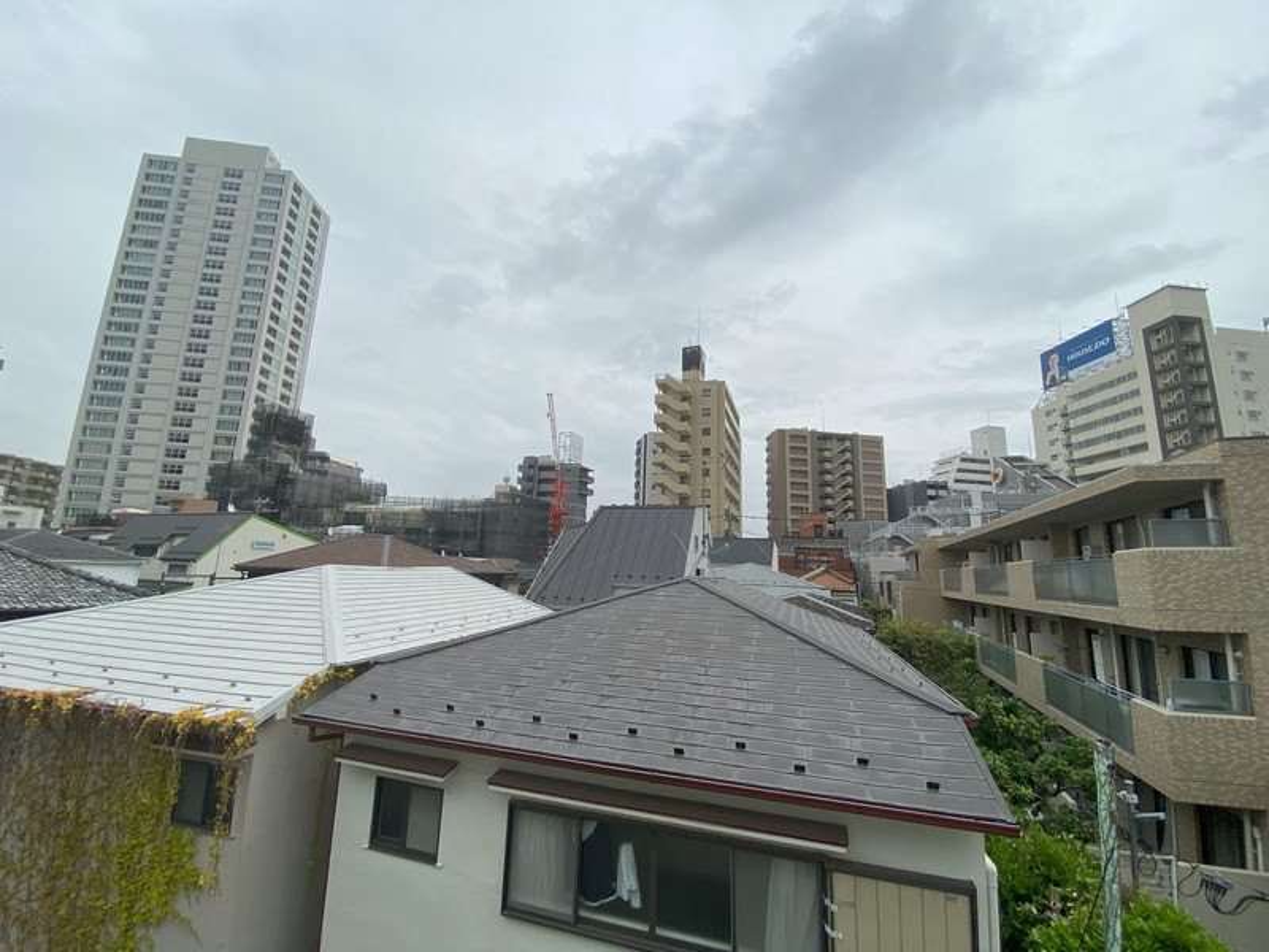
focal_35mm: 13
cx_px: 634
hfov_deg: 106.2
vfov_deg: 89.9
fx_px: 477
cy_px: 476
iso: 20
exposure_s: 1/2083
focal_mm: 1.54
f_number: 2.4
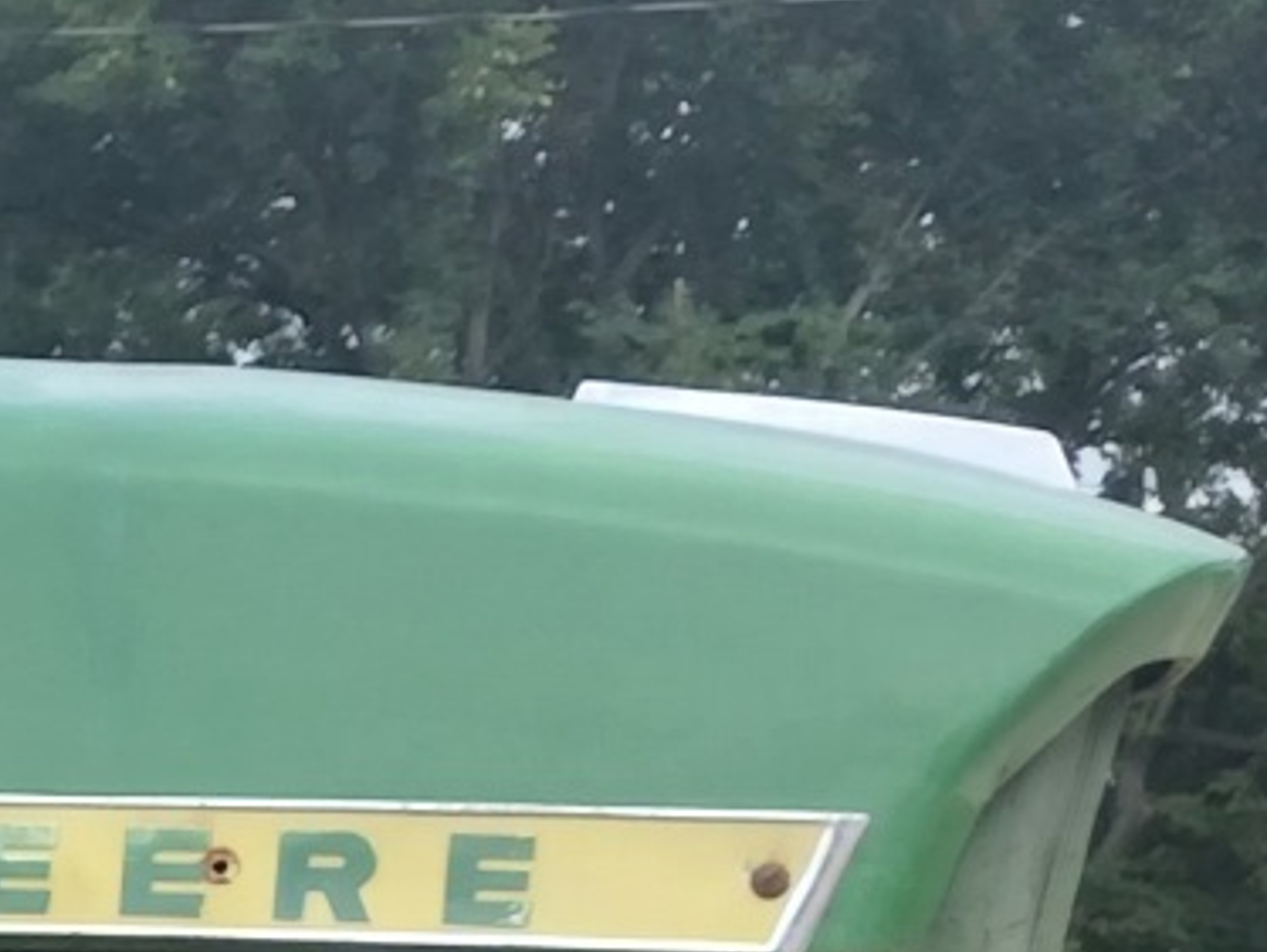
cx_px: -2737
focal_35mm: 170
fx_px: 6226
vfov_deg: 8.4
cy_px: 1806
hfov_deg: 9.0
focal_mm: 3.98
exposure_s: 1/263
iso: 20
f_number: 1.8
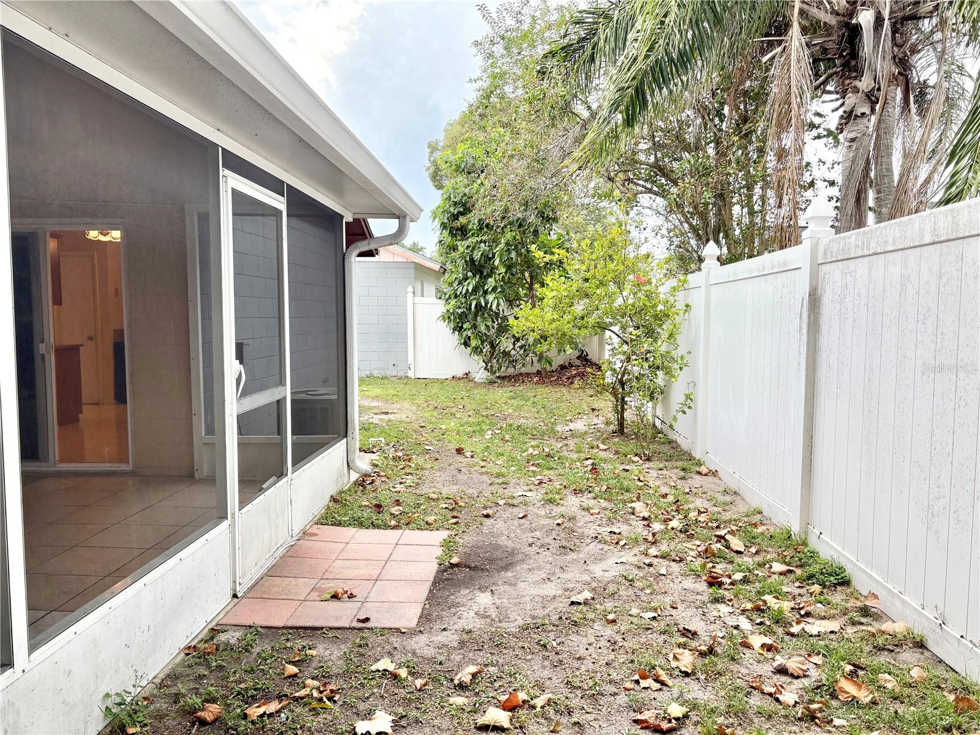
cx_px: 490
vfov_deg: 53.1
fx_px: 736
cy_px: 368
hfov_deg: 67.3
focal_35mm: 26
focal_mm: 5.96
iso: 100
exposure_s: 1/231
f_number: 1.6
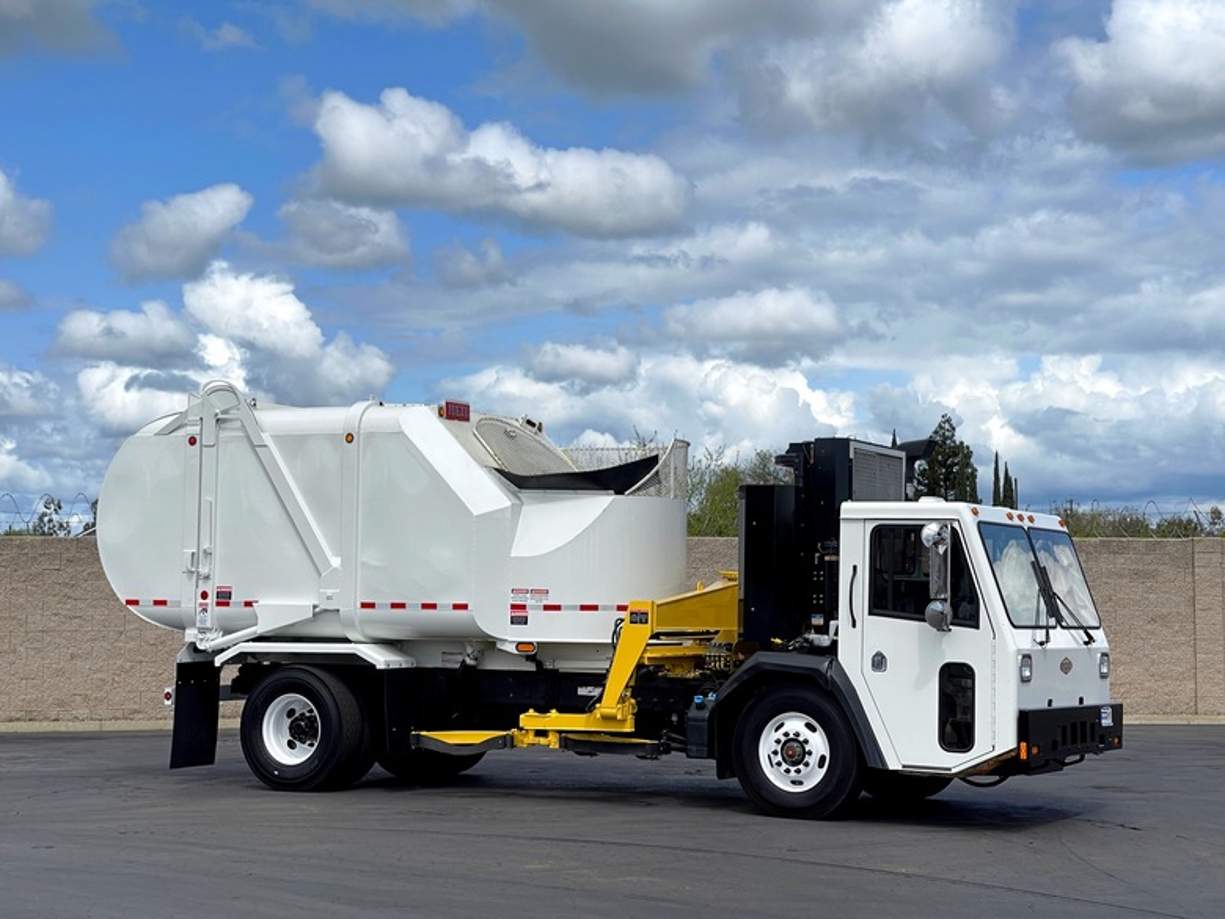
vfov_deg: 22.9
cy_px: 460
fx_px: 2265
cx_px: 612
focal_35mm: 64
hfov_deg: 30.3
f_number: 2.2
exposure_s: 1/1623
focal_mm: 7.5
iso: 20
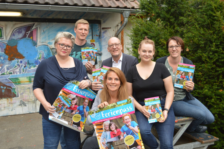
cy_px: 74
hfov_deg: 46.4
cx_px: 112
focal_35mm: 42
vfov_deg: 31.8
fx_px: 261
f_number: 5.6
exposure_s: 1/125
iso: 220
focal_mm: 28
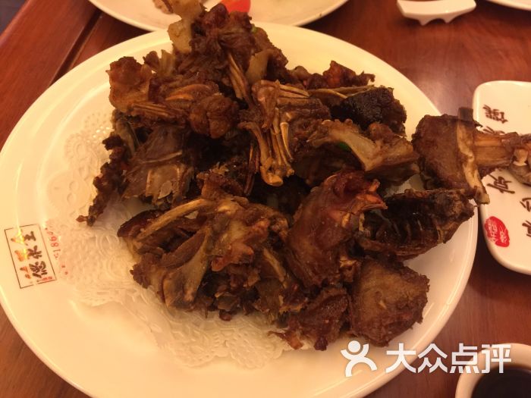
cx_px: 266
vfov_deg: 48.2
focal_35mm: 29
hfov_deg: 61.7
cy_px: 199
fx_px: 445
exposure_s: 1/8
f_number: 2.2
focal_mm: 4.15
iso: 125
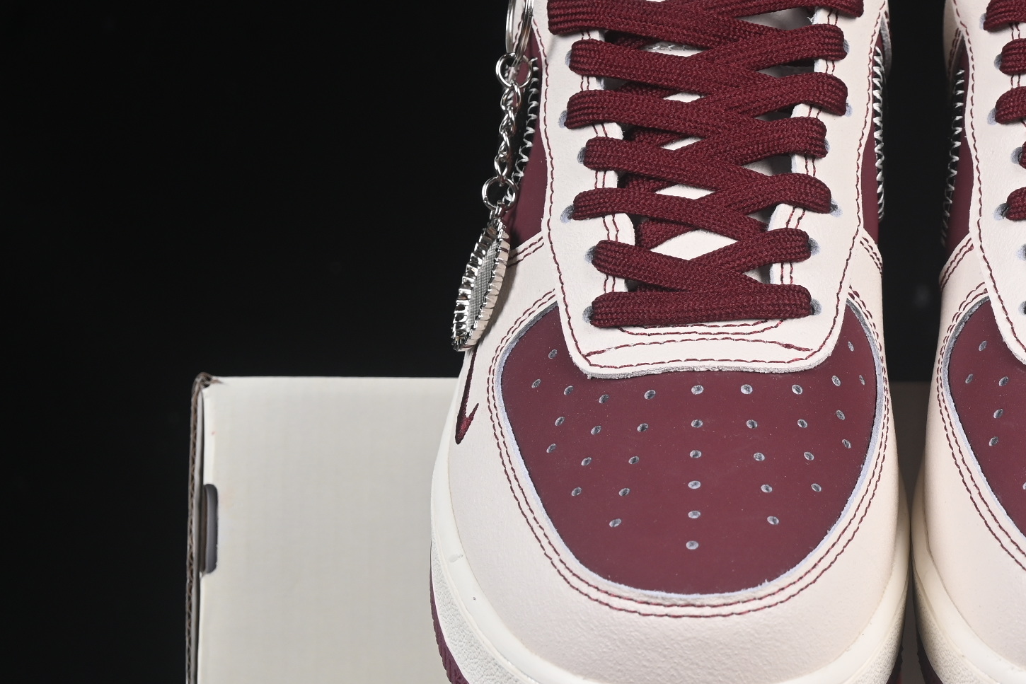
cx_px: 889
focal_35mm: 144
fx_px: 4104
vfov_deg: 9.5
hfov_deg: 14.1
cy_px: 396
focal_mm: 50
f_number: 7.1
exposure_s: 1/60
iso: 160
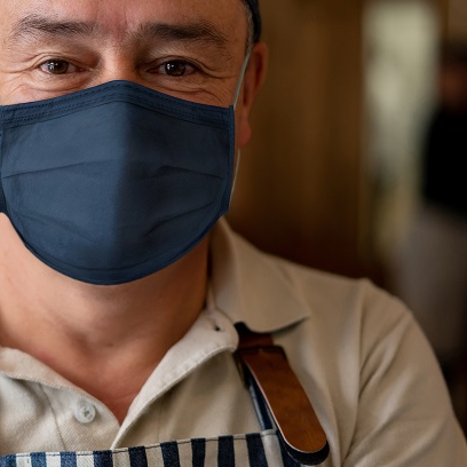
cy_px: 181
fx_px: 1572
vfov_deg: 16.9
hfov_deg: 16.6
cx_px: 8
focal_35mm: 103
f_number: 1.8
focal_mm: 55
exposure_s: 1/400
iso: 500
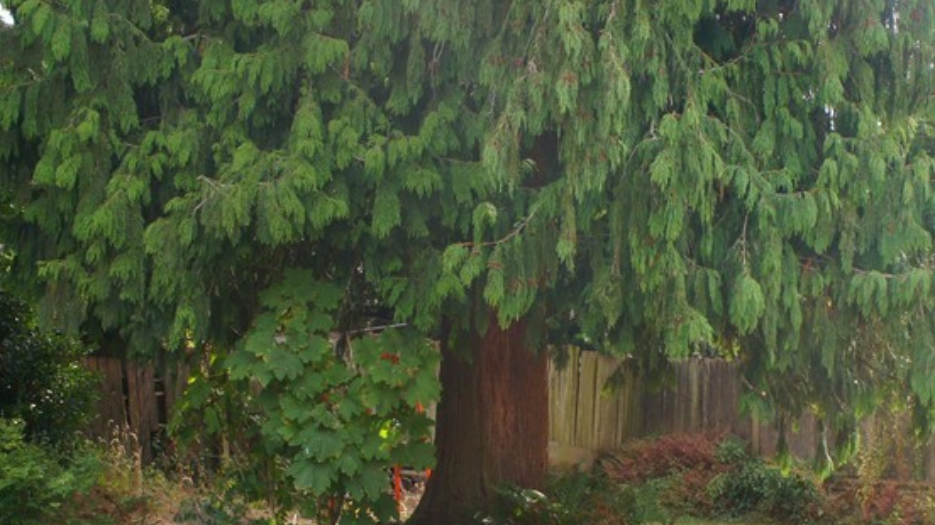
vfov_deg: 17.5
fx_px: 1685
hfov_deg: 30.7
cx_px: 636
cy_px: 447
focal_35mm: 68
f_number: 9
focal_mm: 22
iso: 200
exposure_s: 1/160
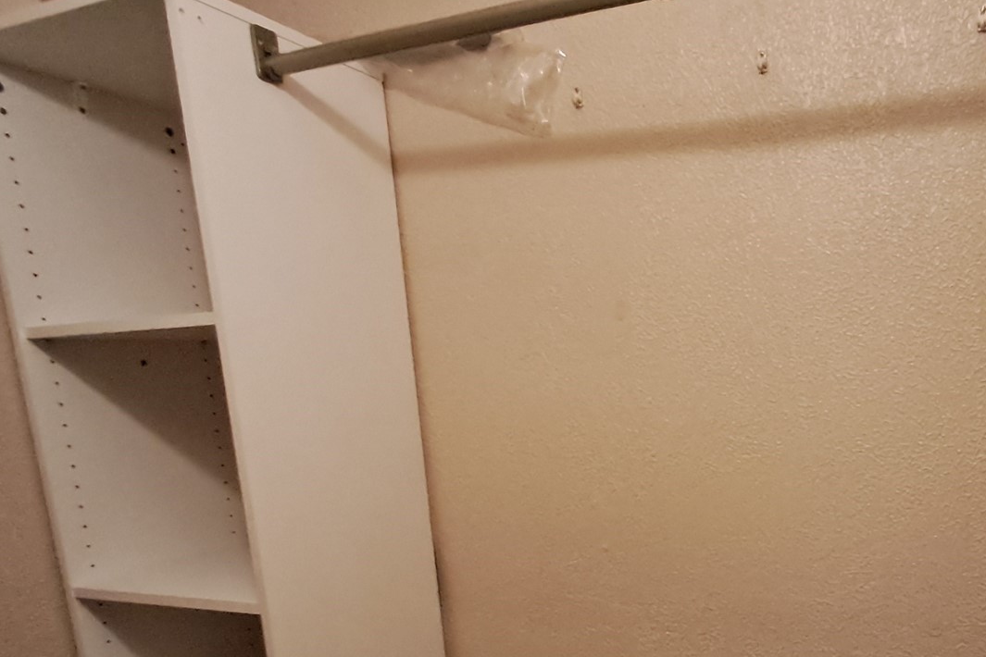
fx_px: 822
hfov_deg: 59.4
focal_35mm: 30
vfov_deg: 41.7
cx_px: 711
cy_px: 524
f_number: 2.2
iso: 500
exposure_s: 1/24
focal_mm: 1.64
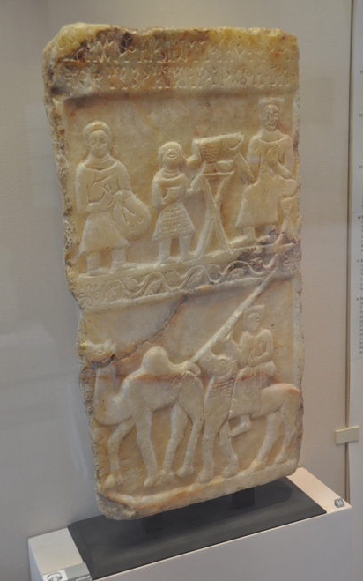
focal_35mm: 48
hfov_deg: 27.1
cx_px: 188
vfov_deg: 42.2
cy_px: 290
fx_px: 752
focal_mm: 31
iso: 640
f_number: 5
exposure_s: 1/100
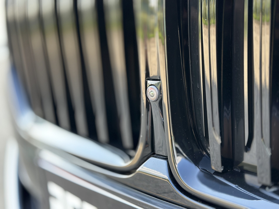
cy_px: 104
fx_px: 387
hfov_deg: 39.7
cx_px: 140
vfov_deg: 30.3
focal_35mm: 48
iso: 125
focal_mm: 6.86
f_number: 1.78
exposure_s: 1/149
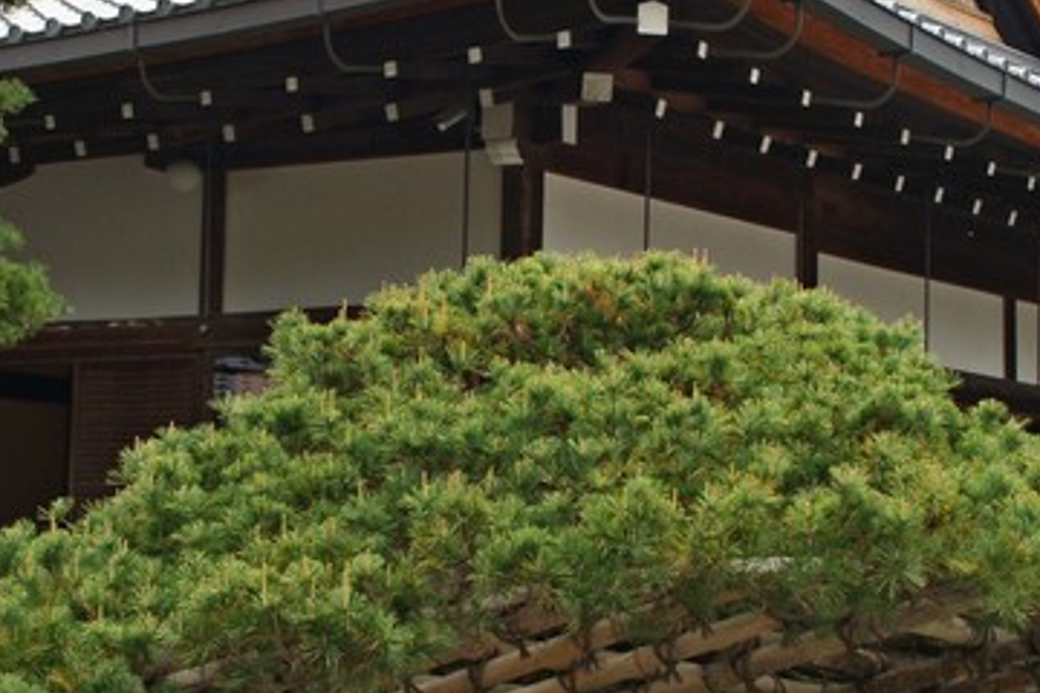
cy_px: 318
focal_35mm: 96
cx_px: 354
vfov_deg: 14.2
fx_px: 2773
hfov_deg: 21.2
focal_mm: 30
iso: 400
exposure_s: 1/80
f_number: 11
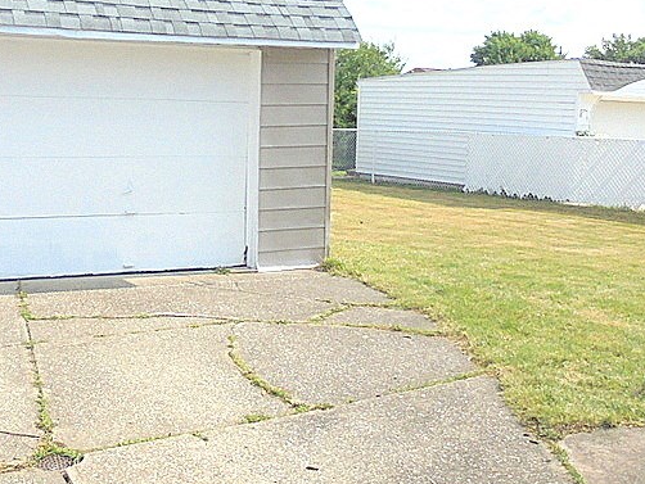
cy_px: 207
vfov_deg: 27.5
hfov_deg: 35.5
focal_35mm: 53
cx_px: 176
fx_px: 988
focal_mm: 4.6
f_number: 11.5
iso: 100
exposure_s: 1/160
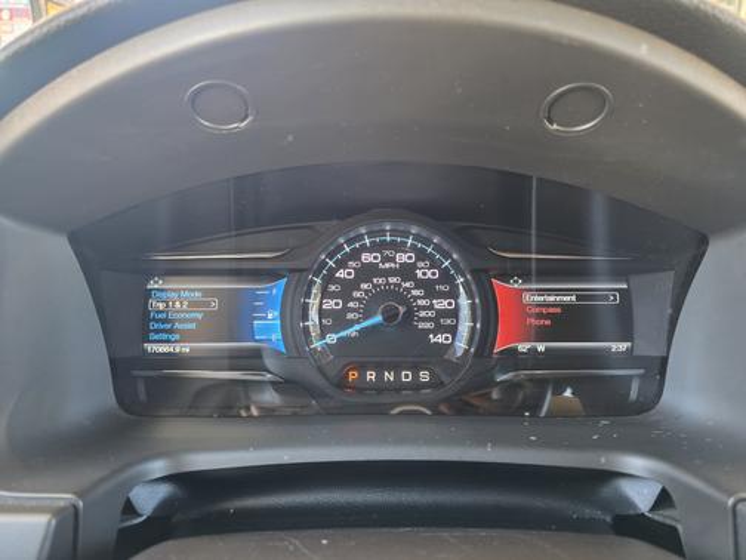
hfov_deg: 73.9
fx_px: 496
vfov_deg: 58.9
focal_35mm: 23
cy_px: 280
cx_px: 373
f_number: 1.7
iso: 640
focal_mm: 6.3
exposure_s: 1/120
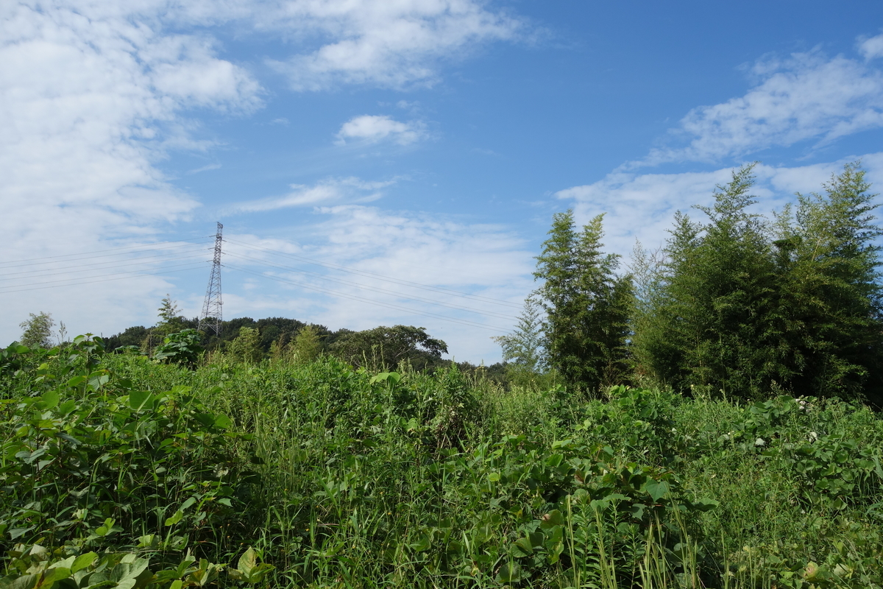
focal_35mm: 28
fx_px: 687
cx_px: 442
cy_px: 294
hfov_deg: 65.5
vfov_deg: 46.4
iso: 125
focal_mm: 10.4
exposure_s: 1/500
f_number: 5.6
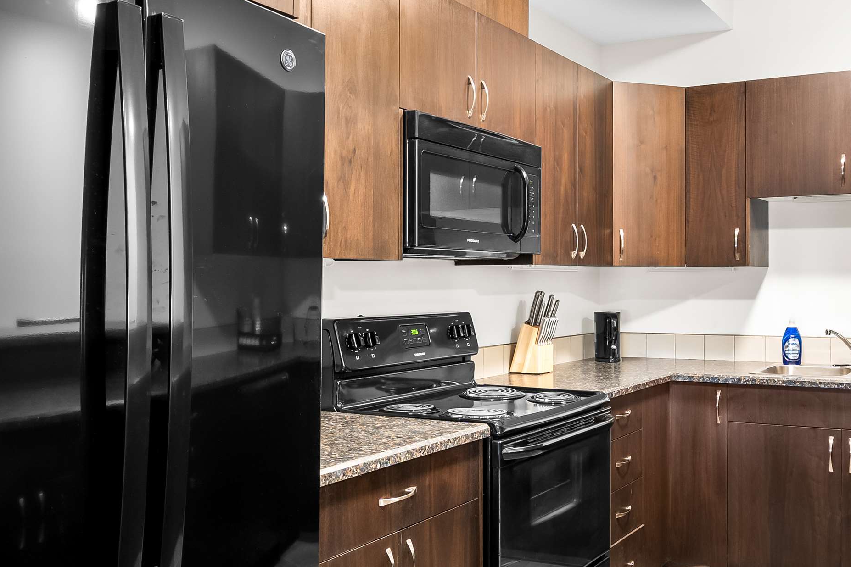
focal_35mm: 29
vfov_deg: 44.6
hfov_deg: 61.7
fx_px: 685
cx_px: 586
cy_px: 350
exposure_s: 3.2
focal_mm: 14
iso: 200
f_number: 8
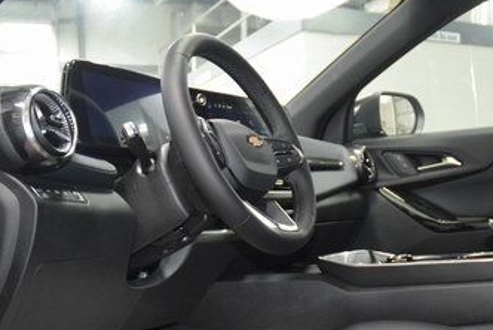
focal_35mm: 52
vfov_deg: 25.2
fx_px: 713
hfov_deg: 38.2
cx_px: 246
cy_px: 298
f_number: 3.5
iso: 3200
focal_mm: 18
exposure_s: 1/80
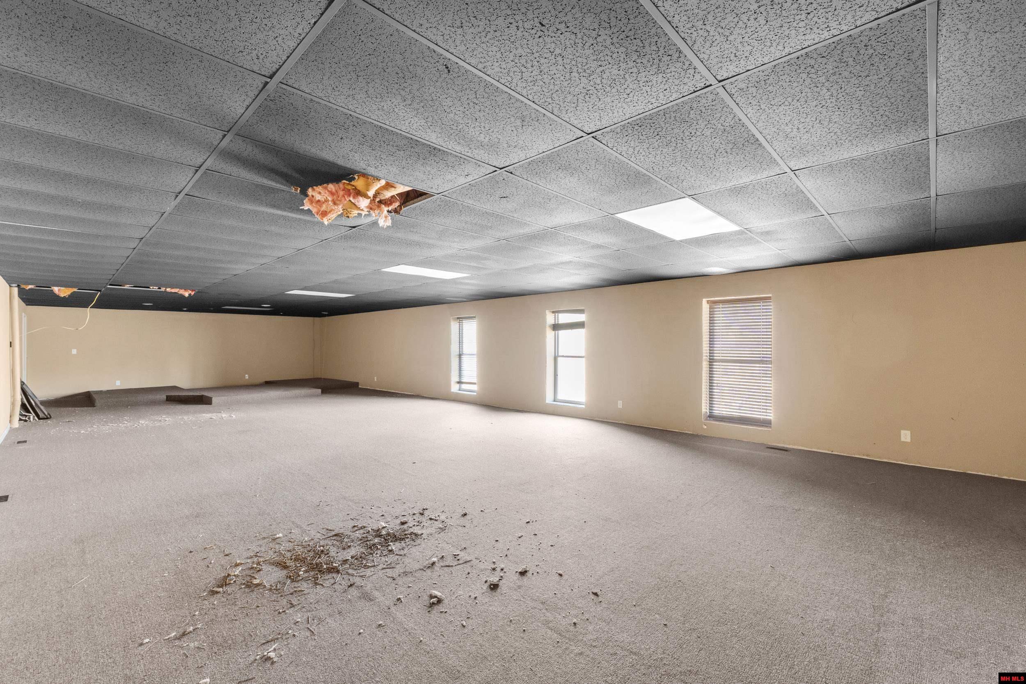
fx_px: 427
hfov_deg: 100.4
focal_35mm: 15
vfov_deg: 77.3
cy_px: 342
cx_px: 513
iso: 500
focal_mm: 10
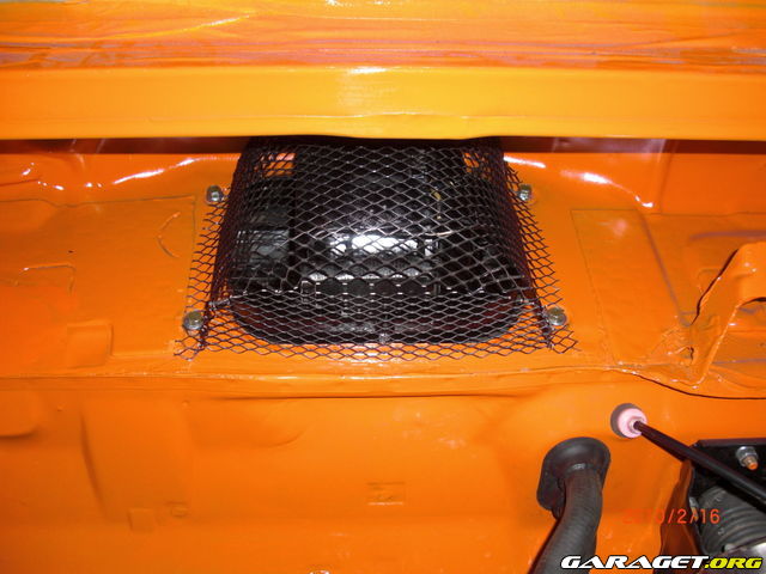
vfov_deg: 39.7
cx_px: 383
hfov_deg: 51.4
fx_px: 797
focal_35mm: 36
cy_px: 287
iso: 100
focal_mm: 6.3
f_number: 2.8
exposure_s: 1/60
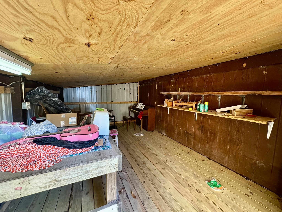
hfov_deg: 102.1
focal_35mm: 14
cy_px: 106
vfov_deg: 85.7
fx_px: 114
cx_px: 141
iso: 320
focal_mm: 2.22
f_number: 2.2
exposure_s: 1/60
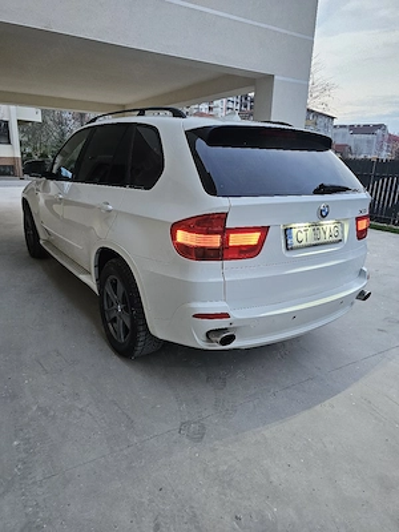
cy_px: 266
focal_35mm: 23
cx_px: 200
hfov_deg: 58.9
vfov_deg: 73.9
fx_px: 353
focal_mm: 6.3
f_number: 1.7
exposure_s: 1/80
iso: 250
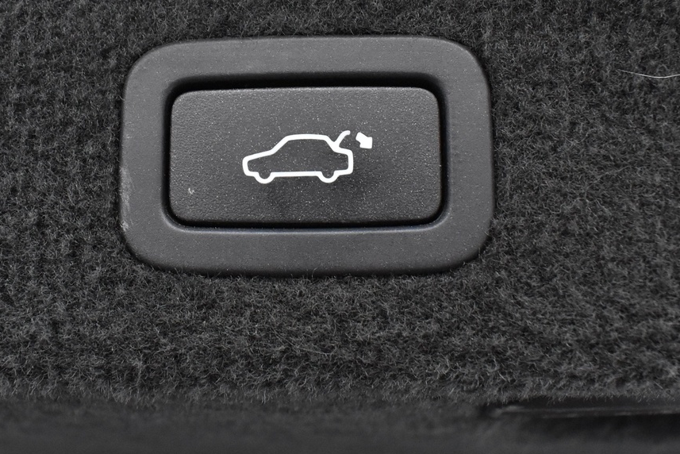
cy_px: 149
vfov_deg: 26.3
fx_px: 964
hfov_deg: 38.8
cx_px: 283
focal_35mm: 51
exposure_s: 1/125
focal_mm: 18
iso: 3200
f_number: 5.6
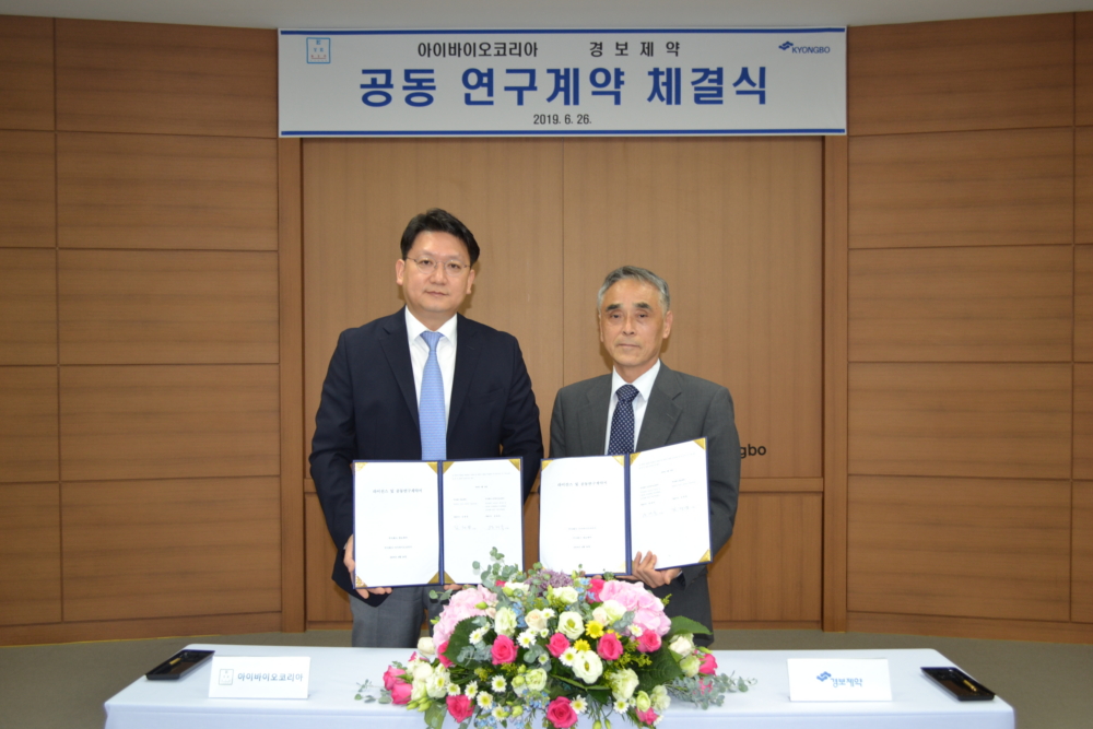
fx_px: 1093
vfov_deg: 36.9
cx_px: 546
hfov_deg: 53.1
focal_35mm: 36
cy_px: 364
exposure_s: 1/60
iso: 400
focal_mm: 24
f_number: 4
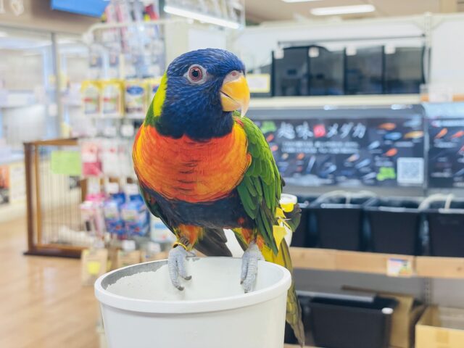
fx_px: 697
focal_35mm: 52
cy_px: 174
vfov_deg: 28.0
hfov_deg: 36.8
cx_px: 232
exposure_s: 1/99
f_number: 2
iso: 160
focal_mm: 6
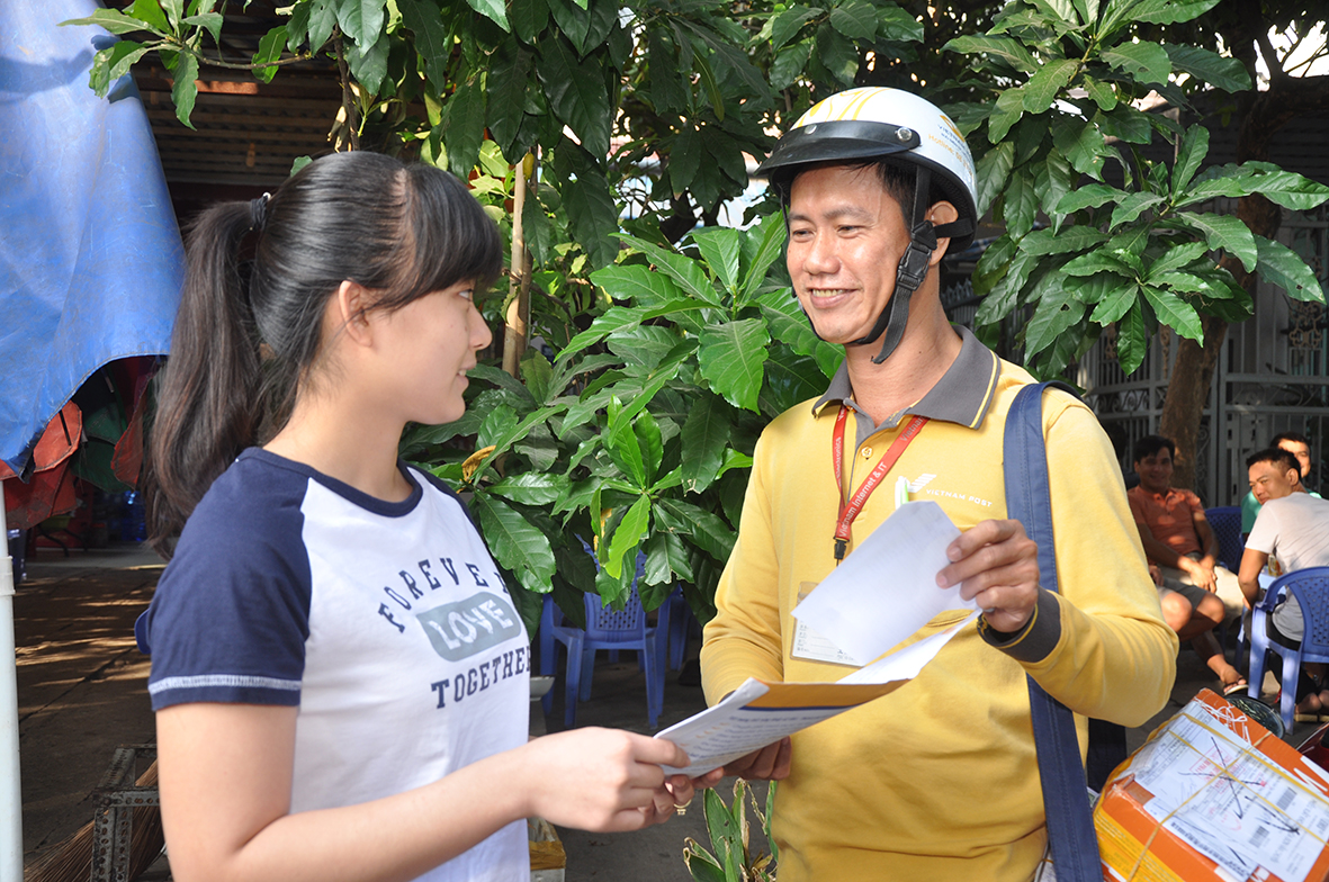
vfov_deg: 29.8
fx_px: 1659
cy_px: 441
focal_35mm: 45
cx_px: 664
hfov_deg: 43.7
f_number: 5.6
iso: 200
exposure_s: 1/60
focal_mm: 30
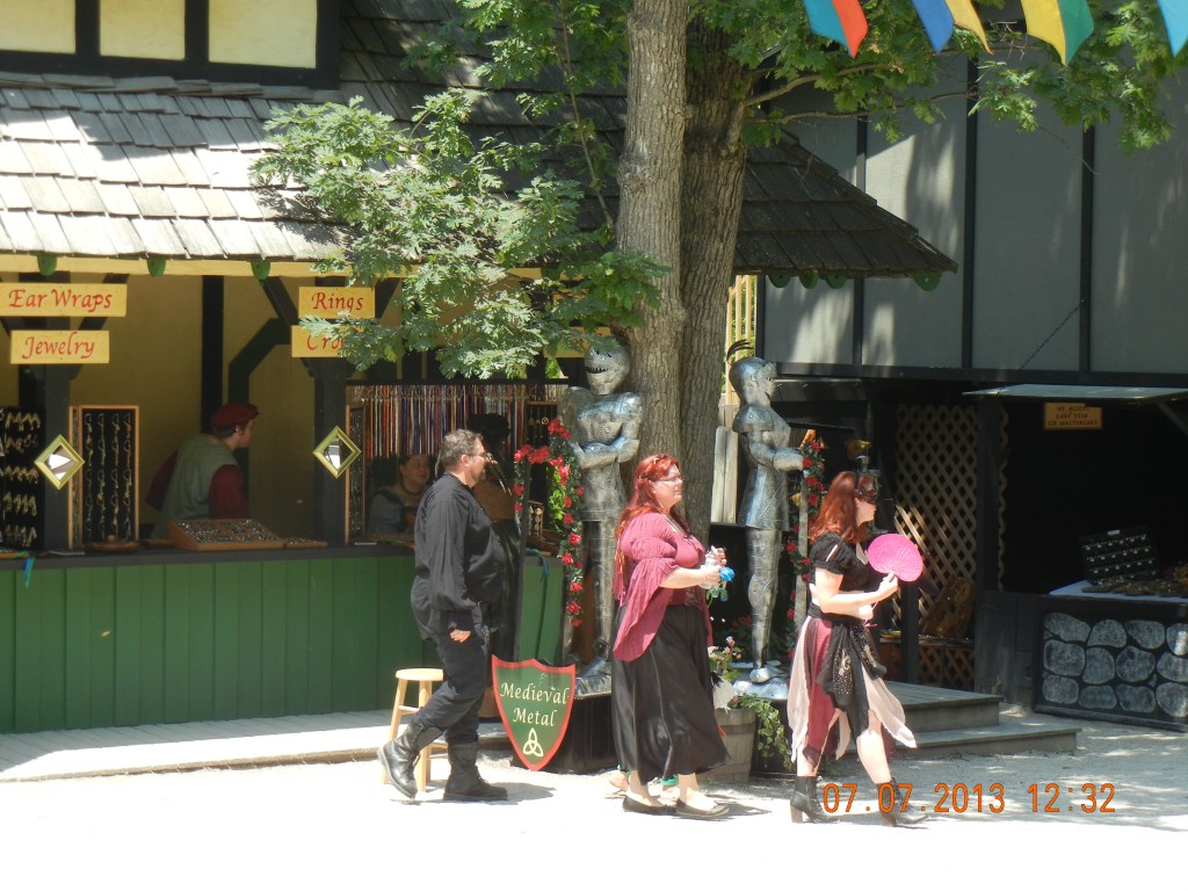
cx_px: 594
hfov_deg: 19.3
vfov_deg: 14.5
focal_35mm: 102
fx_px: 3501
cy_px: 446
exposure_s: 1/283
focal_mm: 18.3
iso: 160
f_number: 4.5
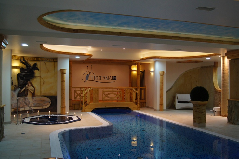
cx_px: 120
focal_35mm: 33
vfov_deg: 39.9
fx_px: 219
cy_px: 80
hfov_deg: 57.3
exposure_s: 1/40
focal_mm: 22
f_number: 4
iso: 500
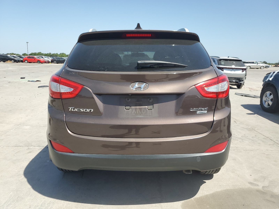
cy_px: 104
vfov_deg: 53.1
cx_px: 140
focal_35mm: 26
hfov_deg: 67.3
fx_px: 210
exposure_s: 1/2000
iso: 50
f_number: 1.5
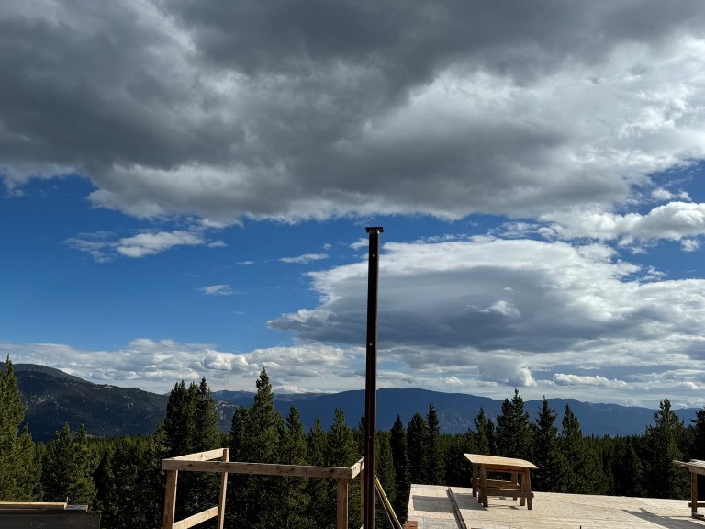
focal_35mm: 32
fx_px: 652
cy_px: 310
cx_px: 308
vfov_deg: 44.0
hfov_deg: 56.6
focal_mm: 6.86
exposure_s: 1/9009
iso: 80
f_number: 1.78
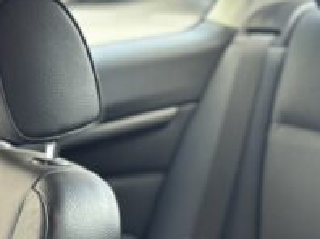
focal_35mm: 97
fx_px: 896
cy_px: 413
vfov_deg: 13.8
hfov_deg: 19.4
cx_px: 349
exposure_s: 1/116
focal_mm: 6.86
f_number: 1.78
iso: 250
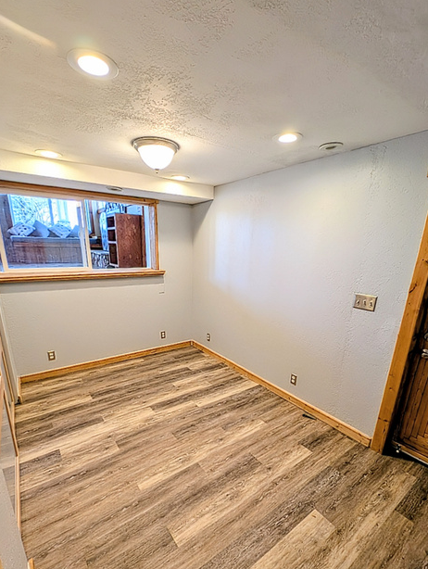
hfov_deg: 81.9
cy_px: 328
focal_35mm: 15
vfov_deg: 97.3
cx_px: 210
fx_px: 247
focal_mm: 2.23
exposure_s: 1/60
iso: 60
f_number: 1.95
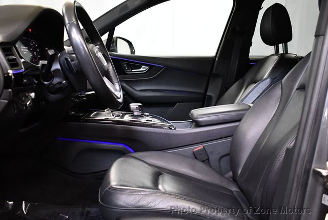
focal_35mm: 36
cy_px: 110
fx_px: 328
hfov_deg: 53.1
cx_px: 164
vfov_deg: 36.9
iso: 2800
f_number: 3.5
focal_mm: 18
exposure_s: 1/125
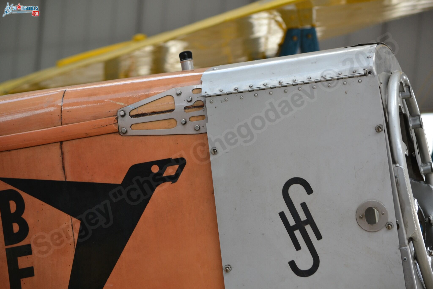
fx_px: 1984
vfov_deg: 8.3
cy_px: 144
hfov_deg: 12.5
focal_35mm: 165
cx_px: 216
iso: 400
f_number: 5
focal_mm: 110
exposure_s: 1/100
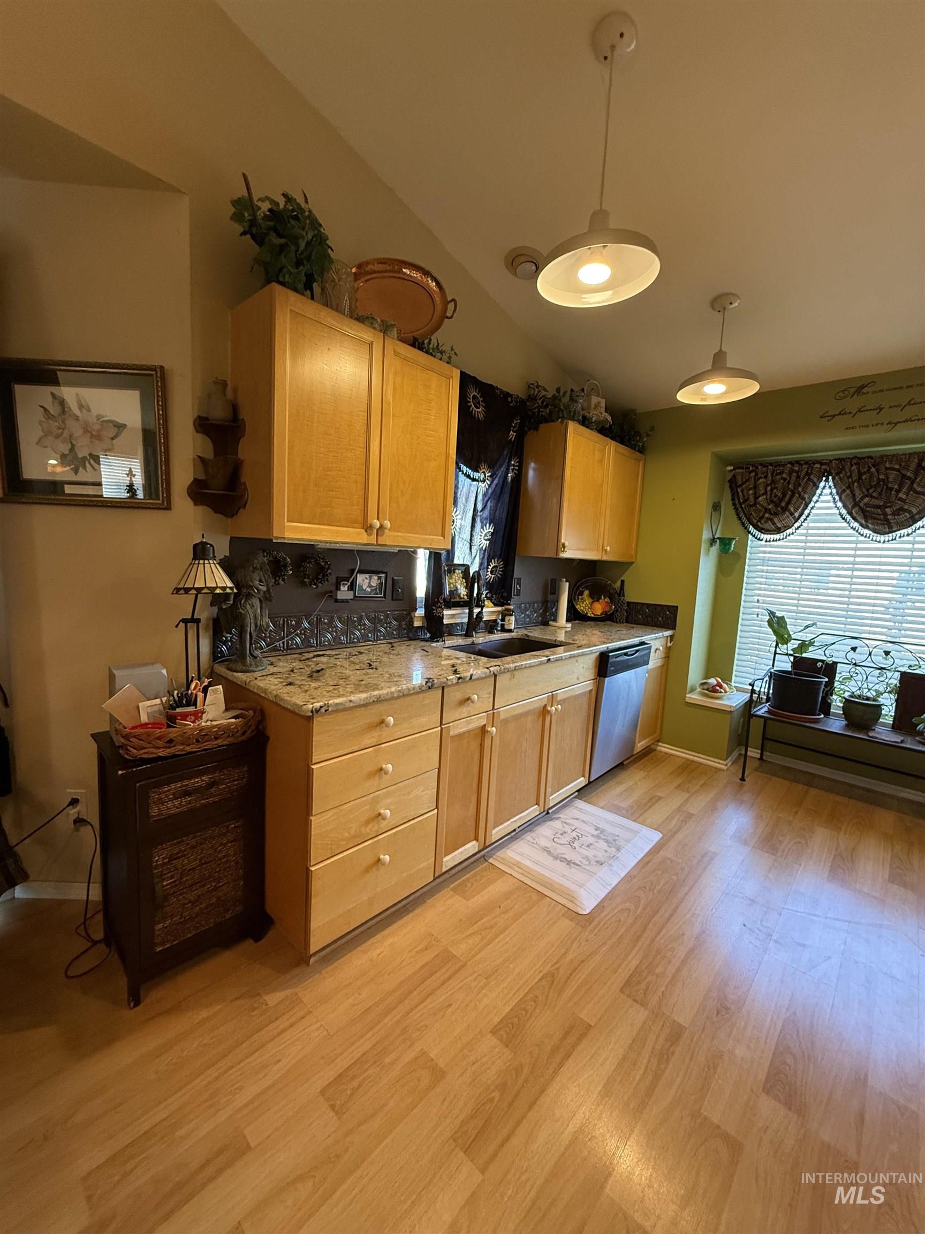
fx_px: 499
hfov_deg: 85.7
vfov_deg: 102.1
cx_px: 462
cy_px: 617
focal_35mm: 14
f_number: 2.2
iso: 320
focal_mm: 2.22
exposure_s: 1/90
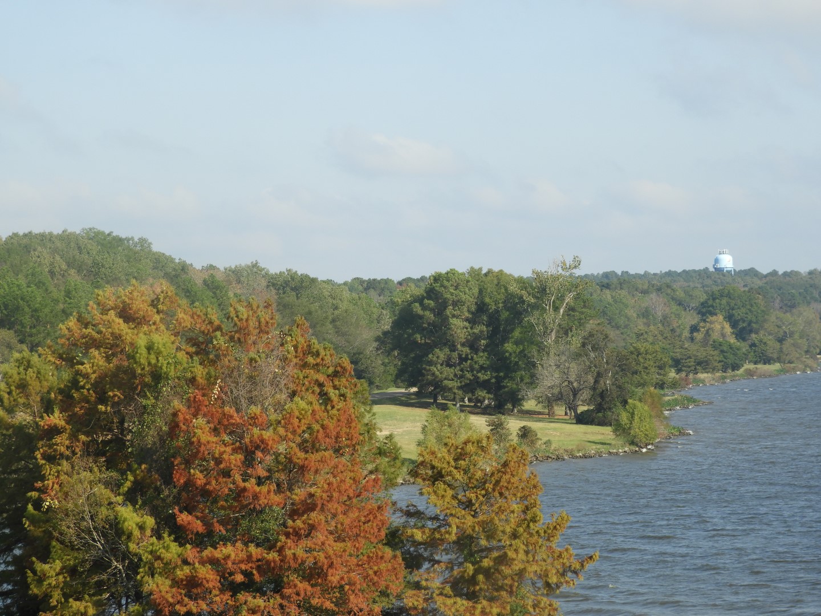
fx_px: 3202
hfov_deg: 14.6
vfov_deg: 11.0
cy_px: 308
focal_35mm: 135
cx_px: 410
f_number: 5
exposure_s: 1/400
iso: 100
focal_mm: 24.2
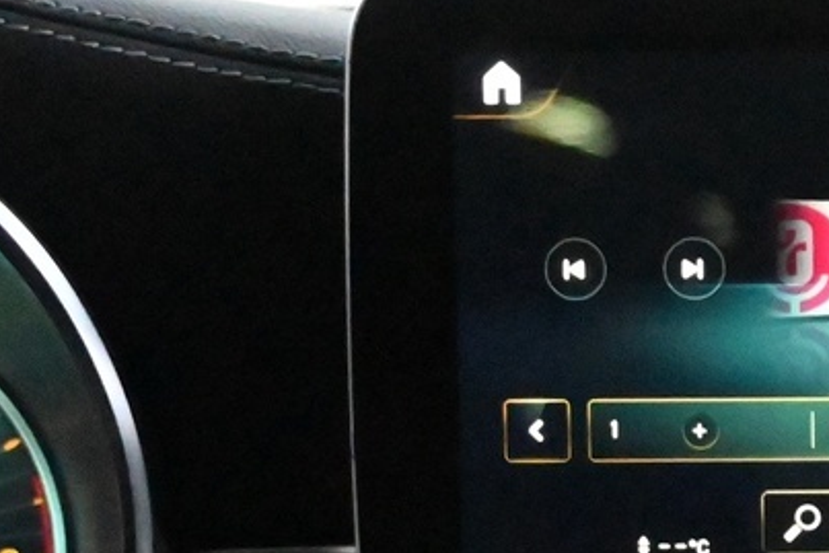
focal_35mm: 223
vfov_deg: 6.1
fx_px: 5137
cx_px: 1152
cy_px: 946
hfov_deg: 9.0
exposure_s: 1/60
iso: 18000
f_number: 5.3
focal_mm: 37
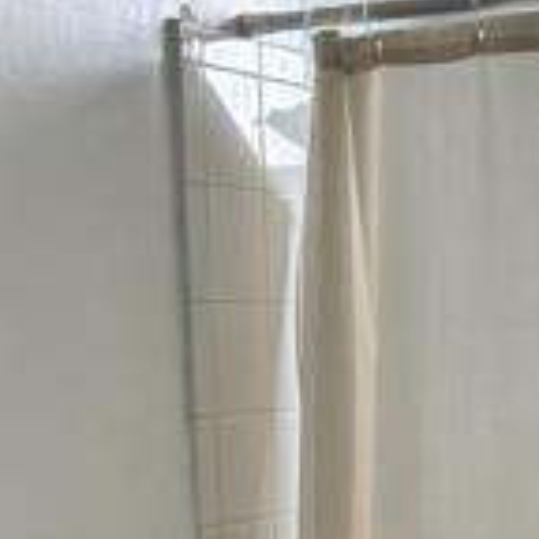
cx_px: 356
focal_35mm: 102
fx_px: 1797
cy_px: 764
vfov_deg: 15.9
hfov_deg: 17.0
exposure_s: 1/83
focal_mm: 5.96
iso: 125
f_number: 1.6
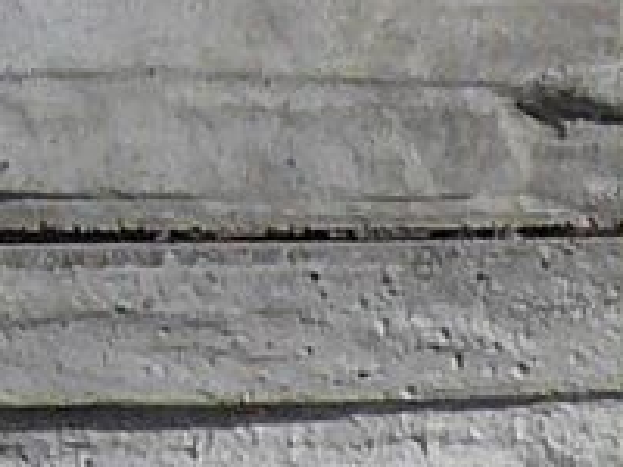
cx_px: 1087
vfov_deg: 3.5
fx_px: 7559
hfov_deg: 4.7
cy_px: 525
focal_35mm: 420
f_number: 3.1
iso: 100
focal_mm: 6.1
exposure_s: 1/640
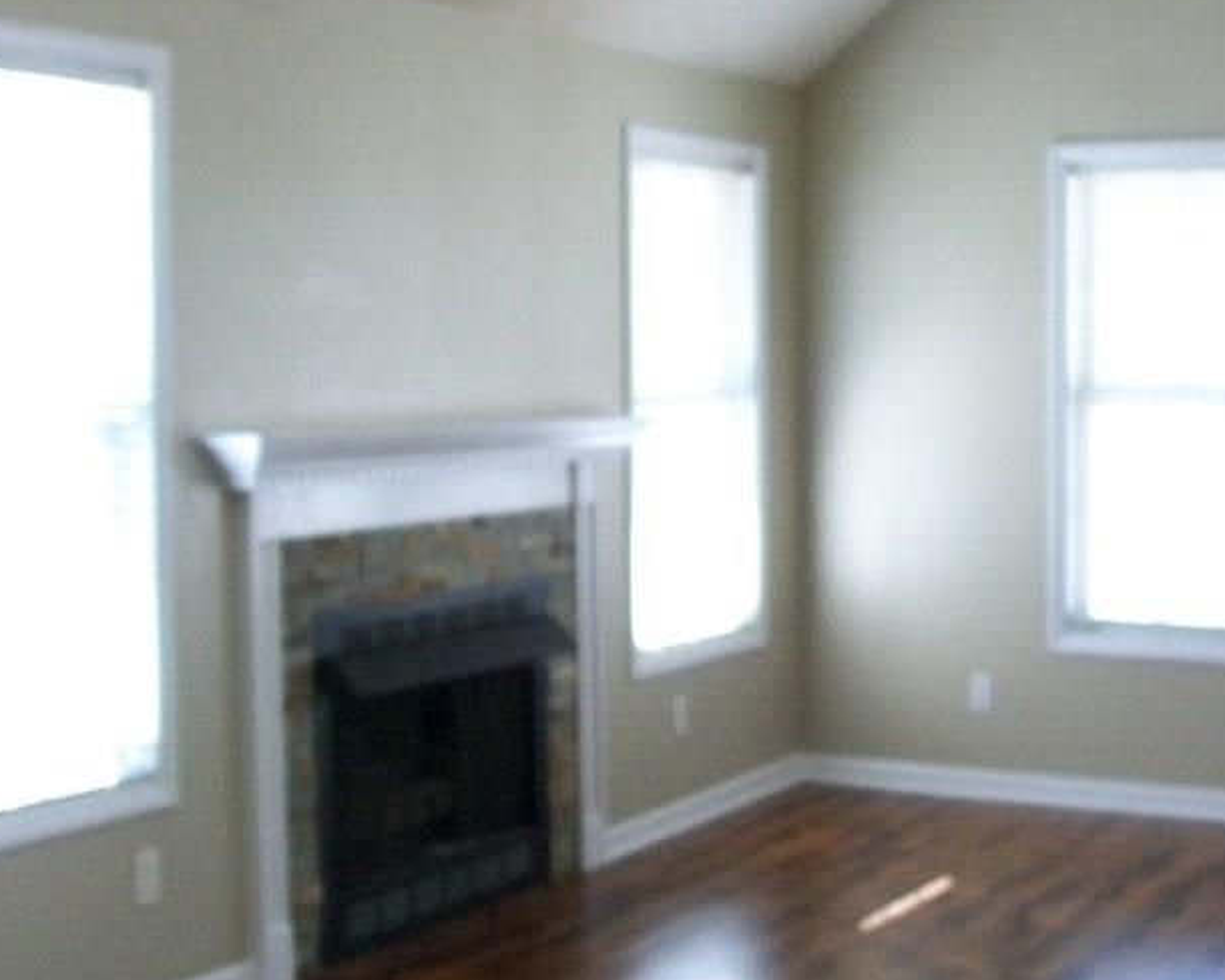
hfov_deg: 31.9
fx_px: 2139
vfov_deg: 25.8
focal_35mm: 59
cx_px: 725
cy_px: 438
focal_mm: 6
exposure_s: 1/60
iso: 160
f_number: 2.7
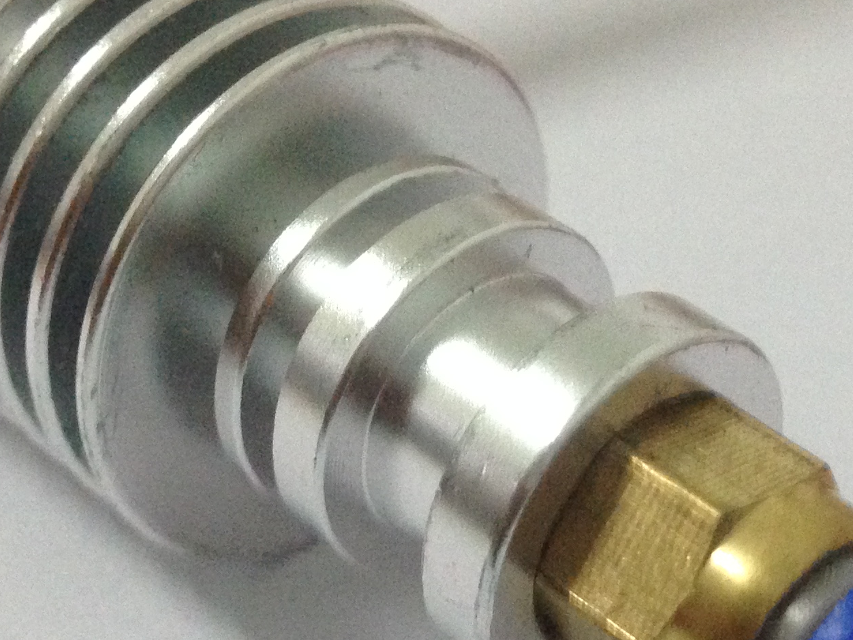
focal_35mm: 86
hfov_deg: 22.6
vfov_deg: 17.1
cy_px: 489
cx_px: 603
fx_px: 2119
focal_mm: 4.12
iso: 320
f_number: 2.4
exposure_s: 1/20
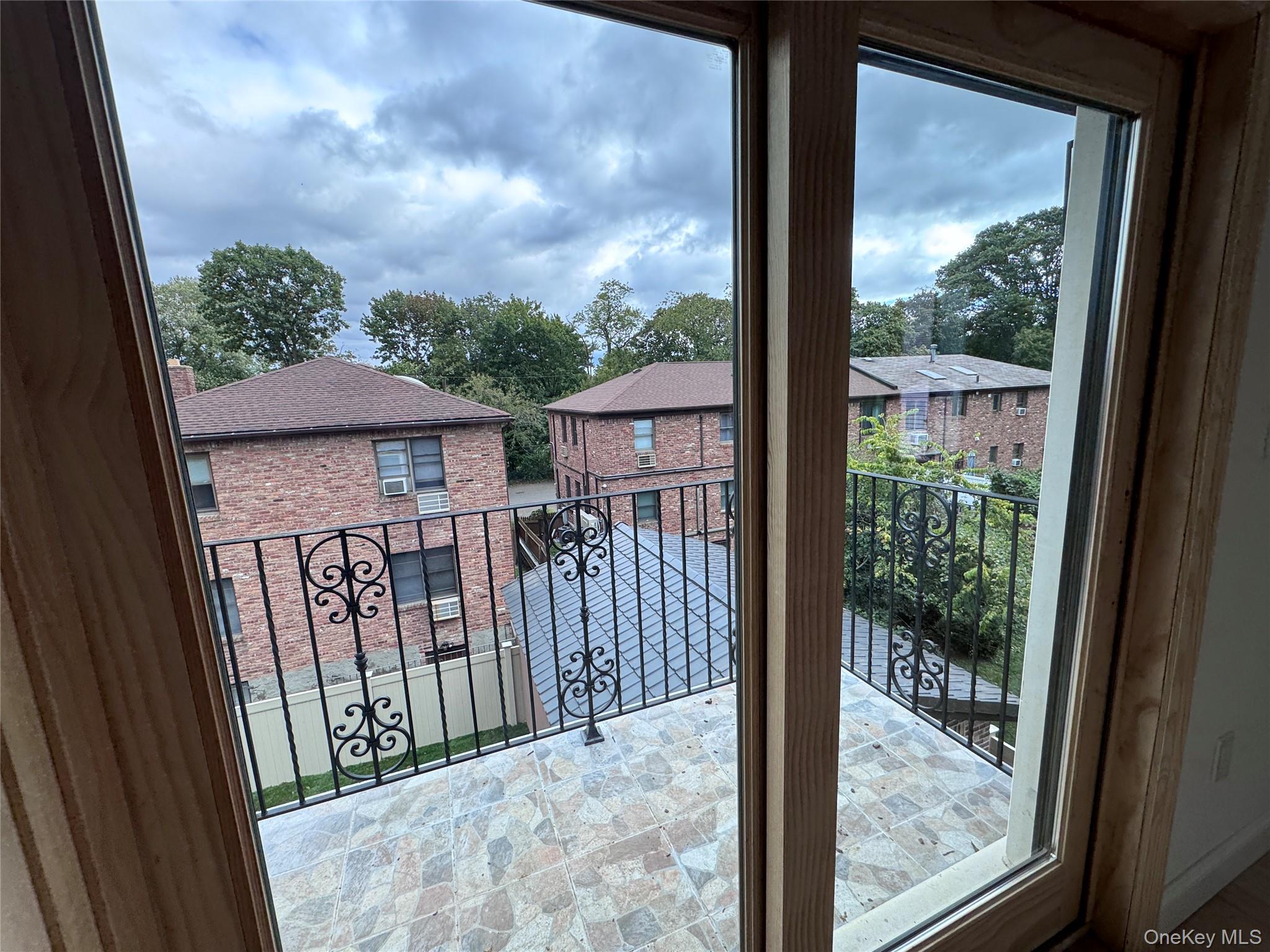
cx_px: 635
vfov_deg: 85.7
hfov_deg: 102.1
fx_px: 514
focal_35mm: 14
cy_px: 476
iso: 40
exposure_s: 1/144
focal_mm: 2.22
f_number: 2.2
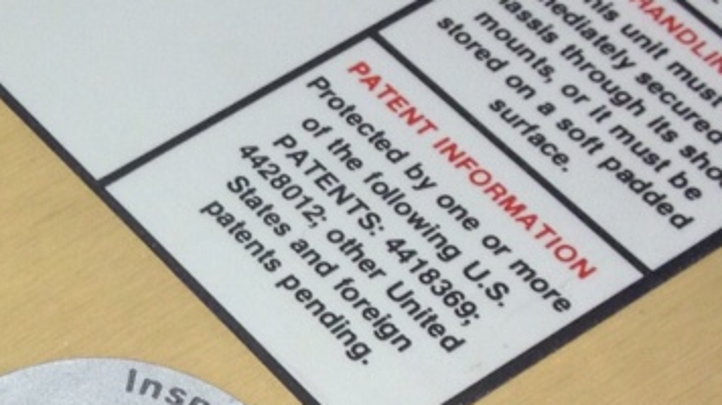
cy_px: 346
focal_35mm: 137
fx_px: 2622
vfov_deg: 8.8
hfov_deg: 15.2
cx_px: -91
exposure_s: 1/120
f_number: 2.4
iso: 64
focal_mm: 4.28
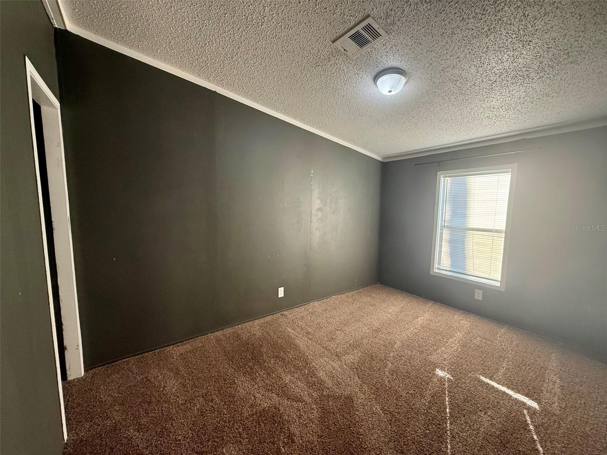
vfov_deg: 85.7
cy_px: 228
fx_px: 245
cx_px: 304
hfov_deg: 102.1
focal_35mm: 14
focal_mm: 2.22
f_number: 2.2
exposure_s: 1/86
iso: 320
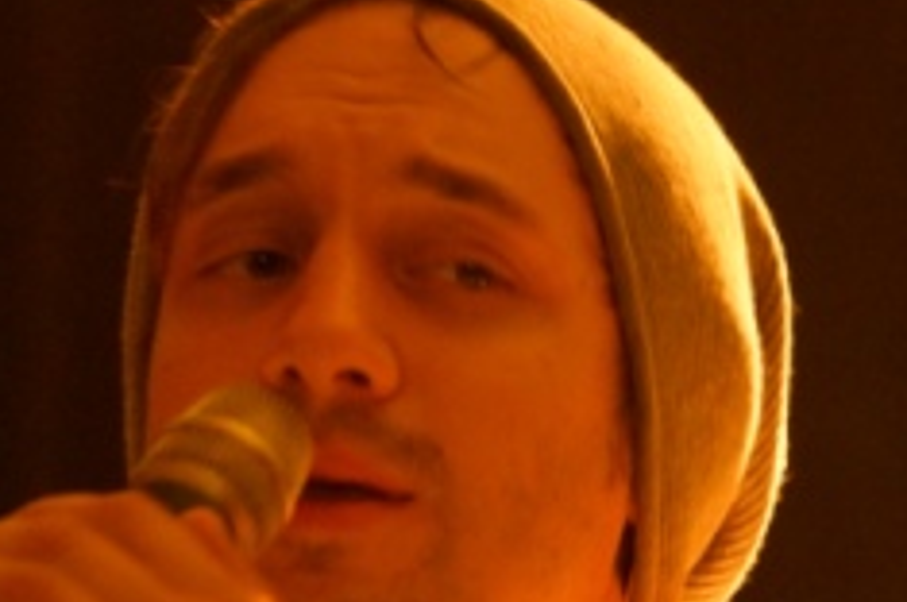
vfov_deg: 1.9
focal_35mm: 716
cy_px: 459
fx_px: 18014
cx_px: 475
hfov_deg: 2.9
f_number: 6.3
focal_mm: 250
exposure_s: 1/15
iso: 3200
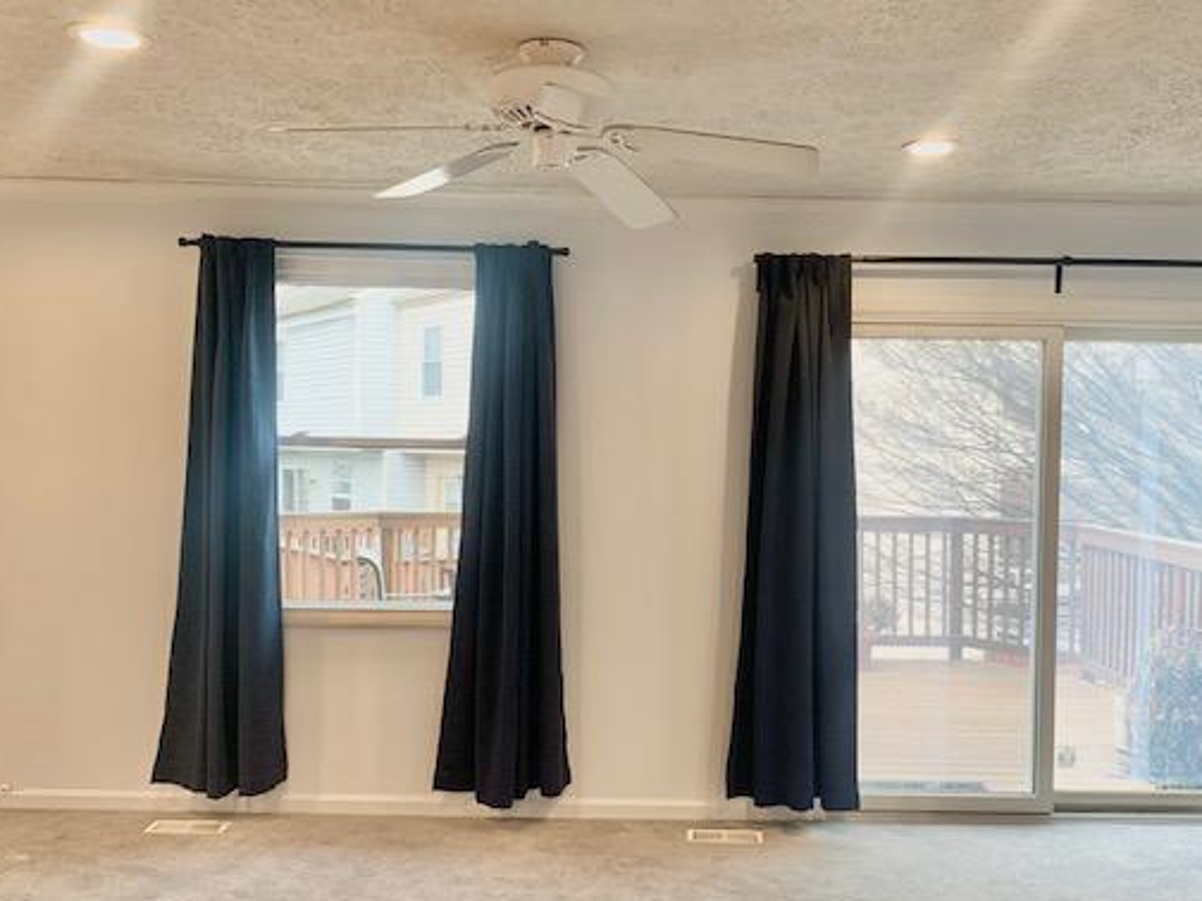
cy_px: 496
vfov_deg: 42.9
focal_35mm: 33
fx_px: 1146
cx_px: 711
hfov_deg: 55.0
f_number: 1.8
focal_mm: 4.25
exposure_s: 1/60
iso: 64
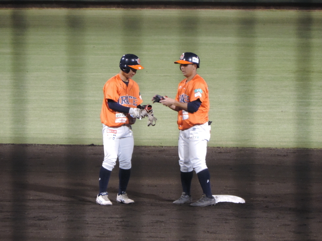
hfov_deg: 3.3
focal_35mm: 600
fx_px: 5581
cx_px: 161
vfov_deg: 2.5
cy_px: 120
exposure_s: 1/50
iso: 800
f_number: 4.9
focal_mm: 107
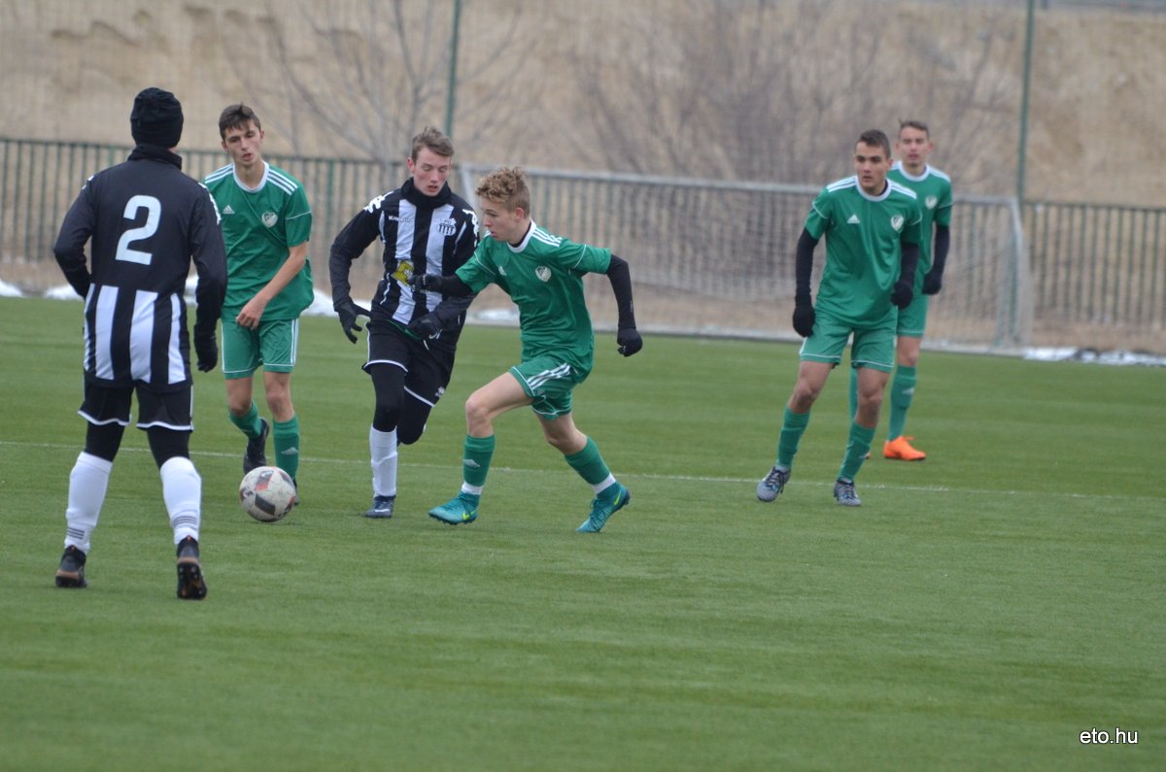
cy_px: 386
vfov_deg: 3.7
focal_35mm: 375
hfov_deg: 5.5
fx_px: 12122
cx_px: 583
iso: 1250
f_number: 5.6
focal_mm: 250
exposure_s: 1/2000
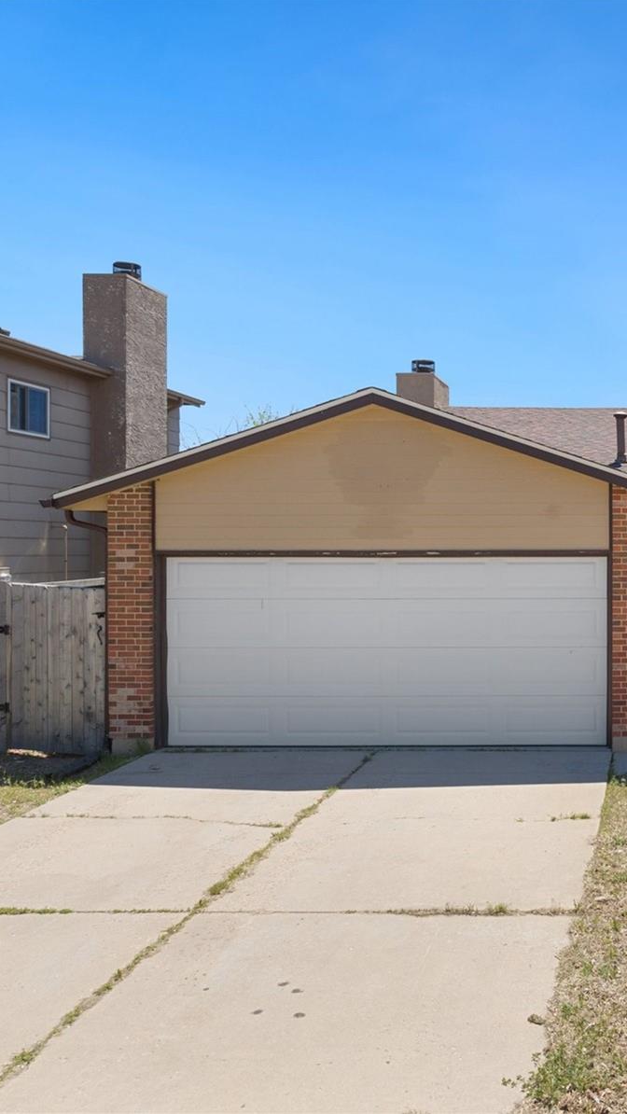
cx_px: 687
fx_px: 1034
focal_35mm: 35
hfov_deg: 30.3
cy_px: 557
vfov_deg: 56.6
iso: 100
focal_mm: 12.29
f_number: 2.8
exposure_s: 1/1000
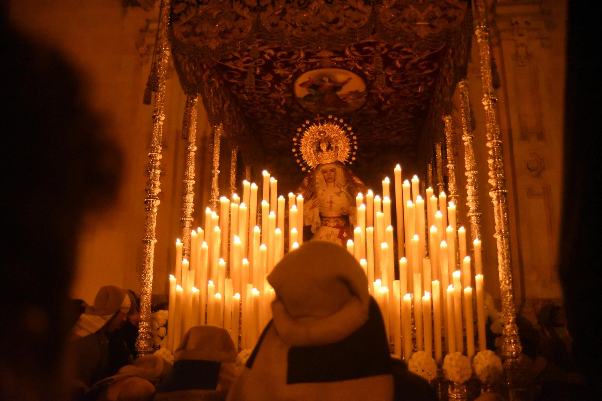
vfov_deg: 43.6
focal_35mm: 30
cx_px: 298
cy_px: 197
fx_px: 502
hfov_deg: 61.9
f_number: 3.5
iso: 12800
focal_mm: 29
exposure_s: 1/500
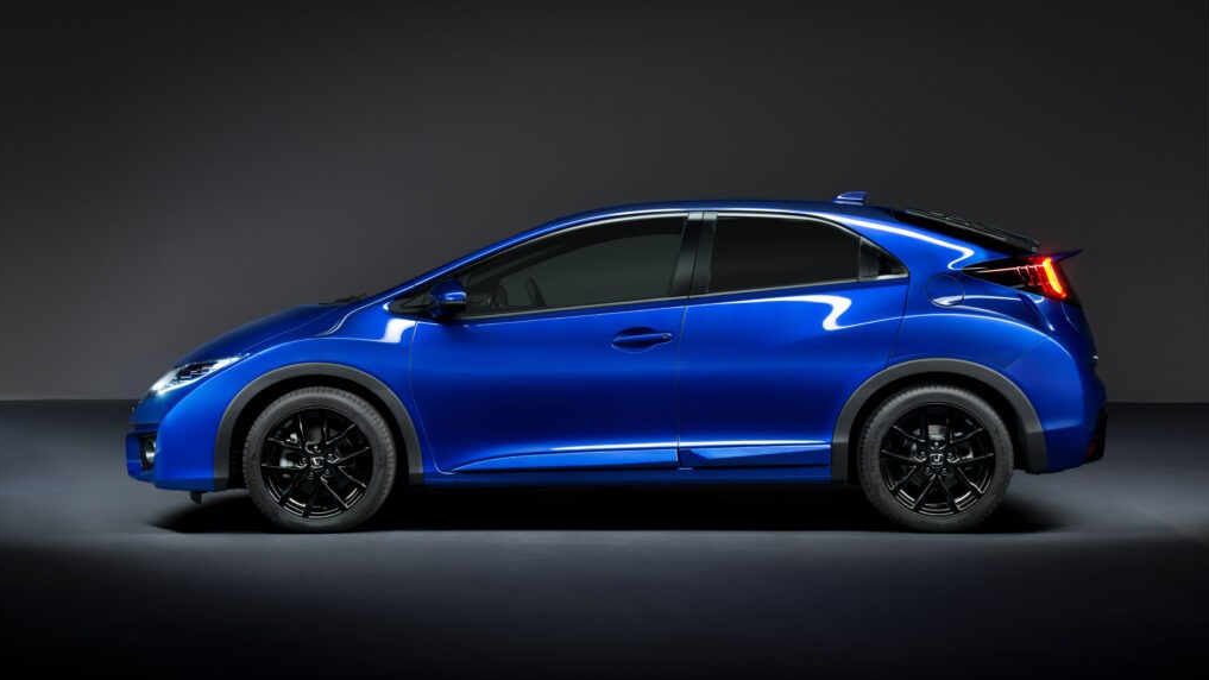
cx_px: 604
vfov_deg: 20.7
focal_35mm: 58
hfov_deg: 36.0
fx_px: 1859
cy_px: 330
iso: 100
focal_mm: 55
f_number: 7.1
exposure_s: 30
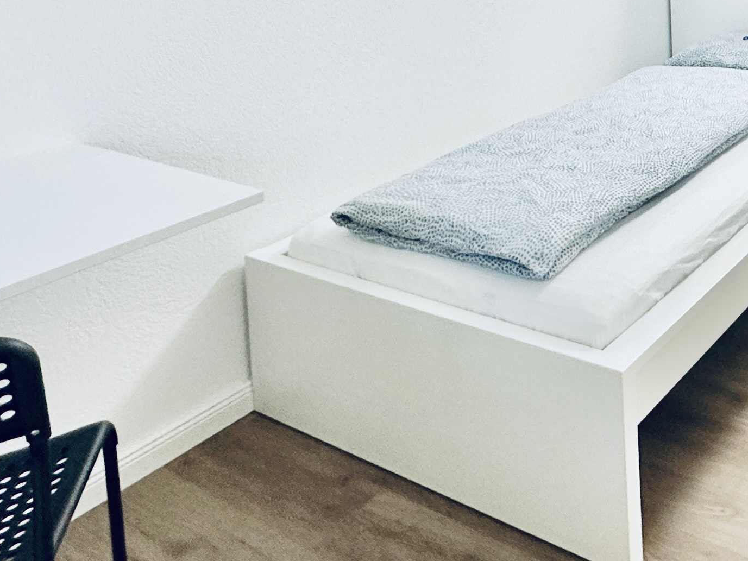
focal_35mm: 41
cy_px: -86
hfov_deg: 42.3
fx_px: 886
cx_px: 662
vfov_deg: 30.6
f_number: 2.2
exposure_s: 1/100
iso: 160
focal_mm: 2.22
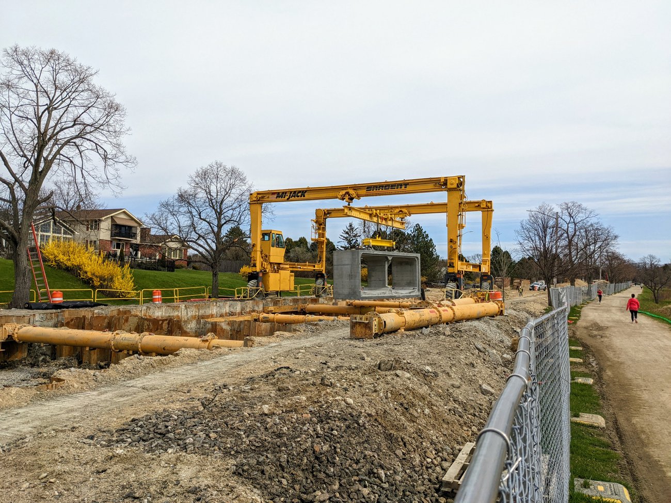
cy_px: 252
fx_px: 523
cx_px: 336
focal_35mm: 27
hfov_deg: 65.3
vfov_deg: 51.4
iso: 97
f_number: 1.73
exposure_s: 1/5848
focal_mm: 4.38
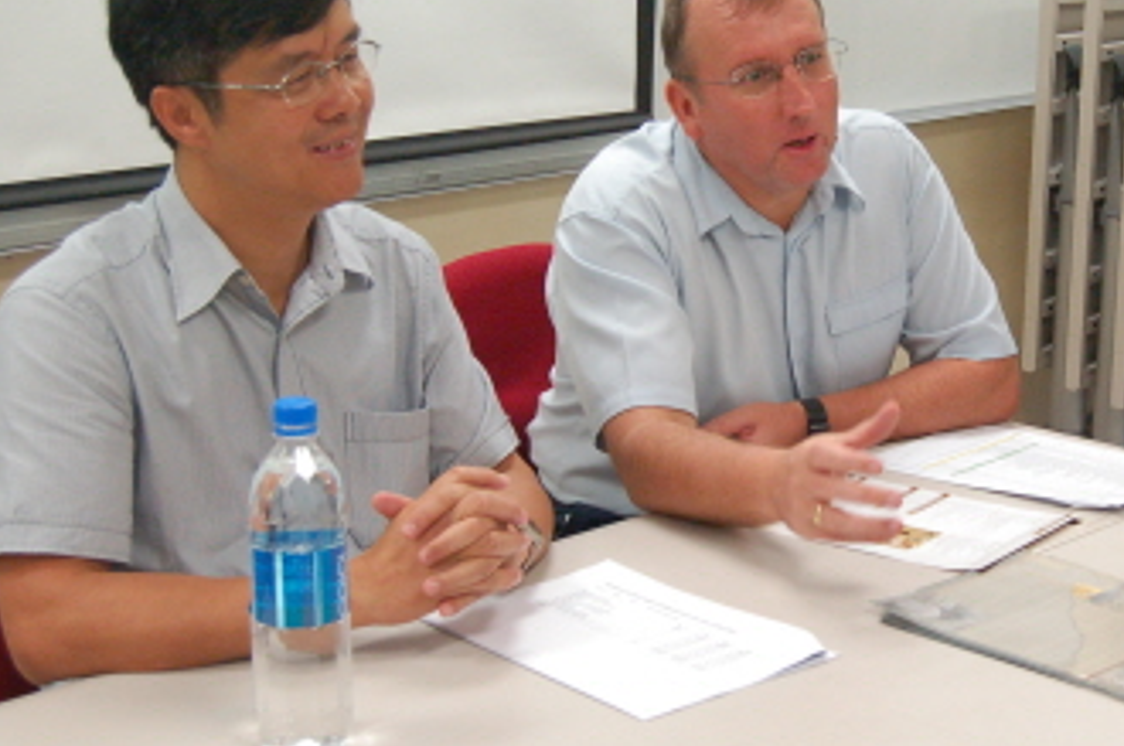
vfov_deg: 19.1
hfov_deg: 28.1
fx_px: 2214
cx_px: 848
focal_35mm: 71
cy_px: 296
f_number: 5
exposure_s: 1/100
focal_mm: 26
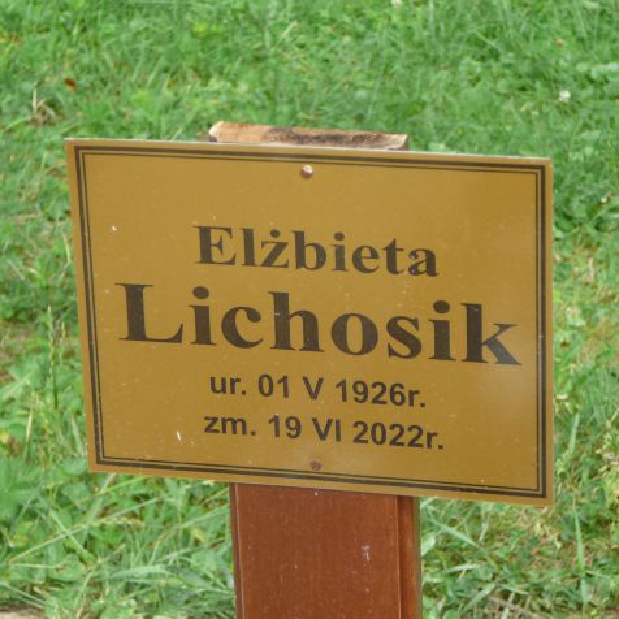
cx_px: 323
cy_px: 310
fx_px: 2691
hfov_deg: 13.1
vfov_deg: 13.1
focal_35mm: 133
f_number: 3.9
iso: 80
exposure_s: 1/200
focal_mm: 16.6
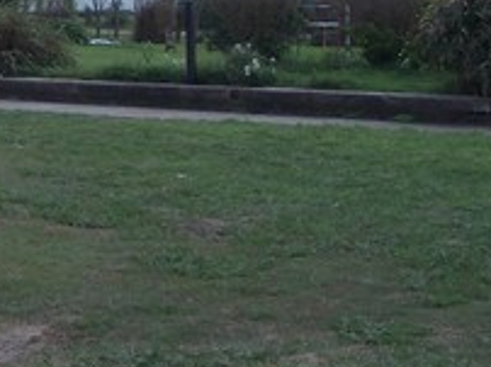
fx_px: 2040
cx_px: -425
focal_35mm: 144
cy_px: 10
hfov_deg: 12.4
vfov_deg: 10.2
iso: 80
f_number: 6.2
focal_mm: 5.3
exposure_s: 1/320
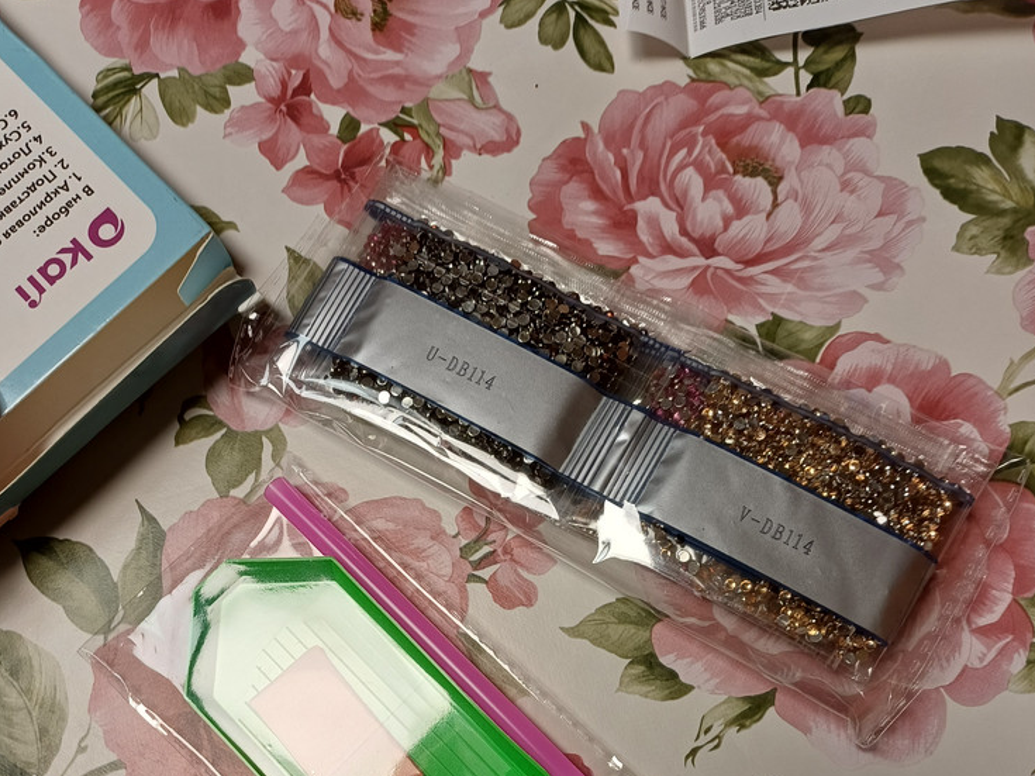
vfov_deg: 40.2
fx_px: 1016
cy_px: 610
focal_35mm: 34
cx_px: 514
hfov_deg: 54.0
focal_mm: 4.65
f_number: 1.8
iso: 50
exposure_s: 1/50
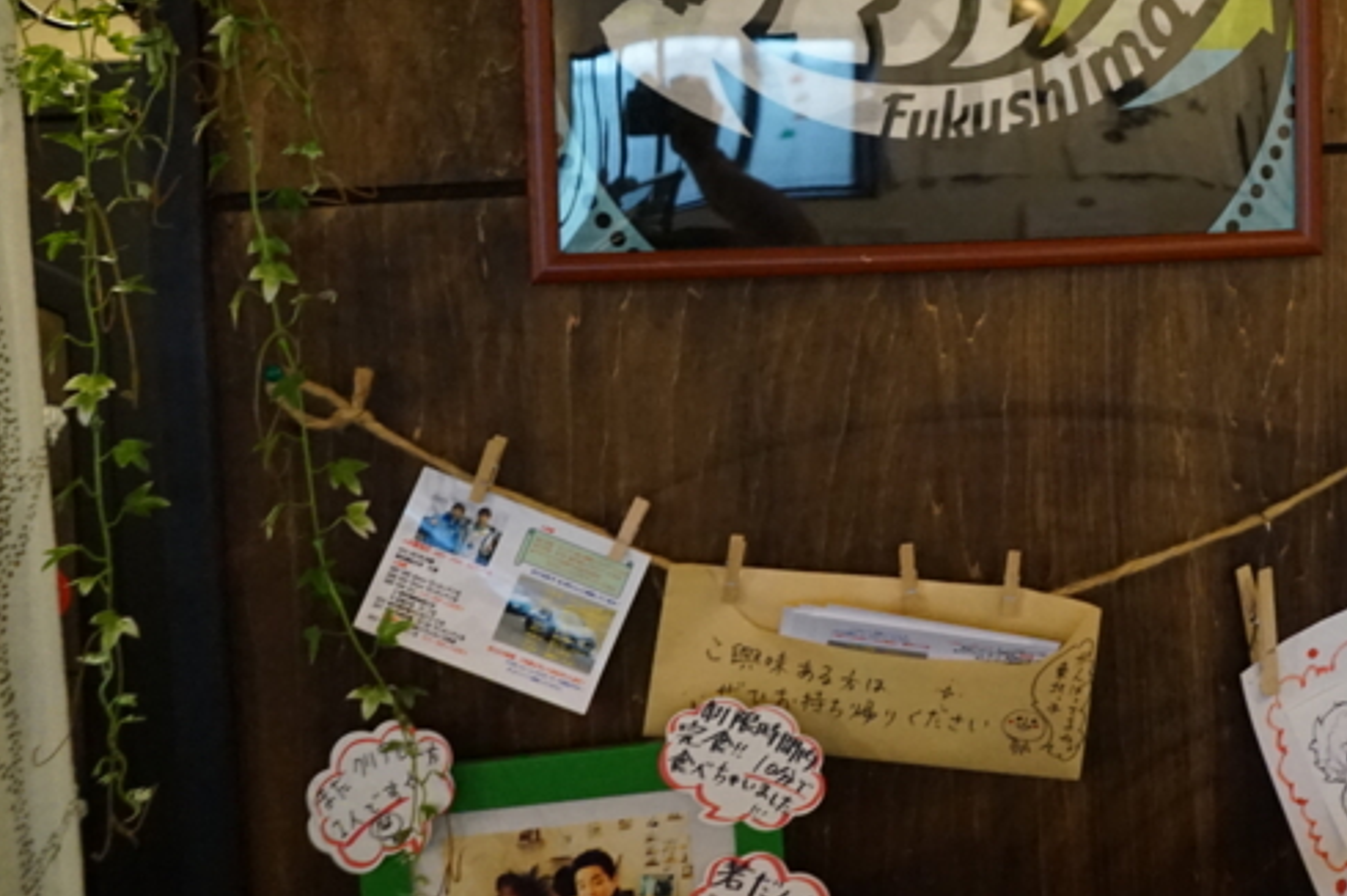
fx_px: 1832
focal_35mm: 49
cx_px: 1025
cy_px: 177
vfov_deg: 27.0
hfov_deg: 39.2
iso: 4000
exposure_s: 1/200
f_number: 2.8
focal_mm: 20
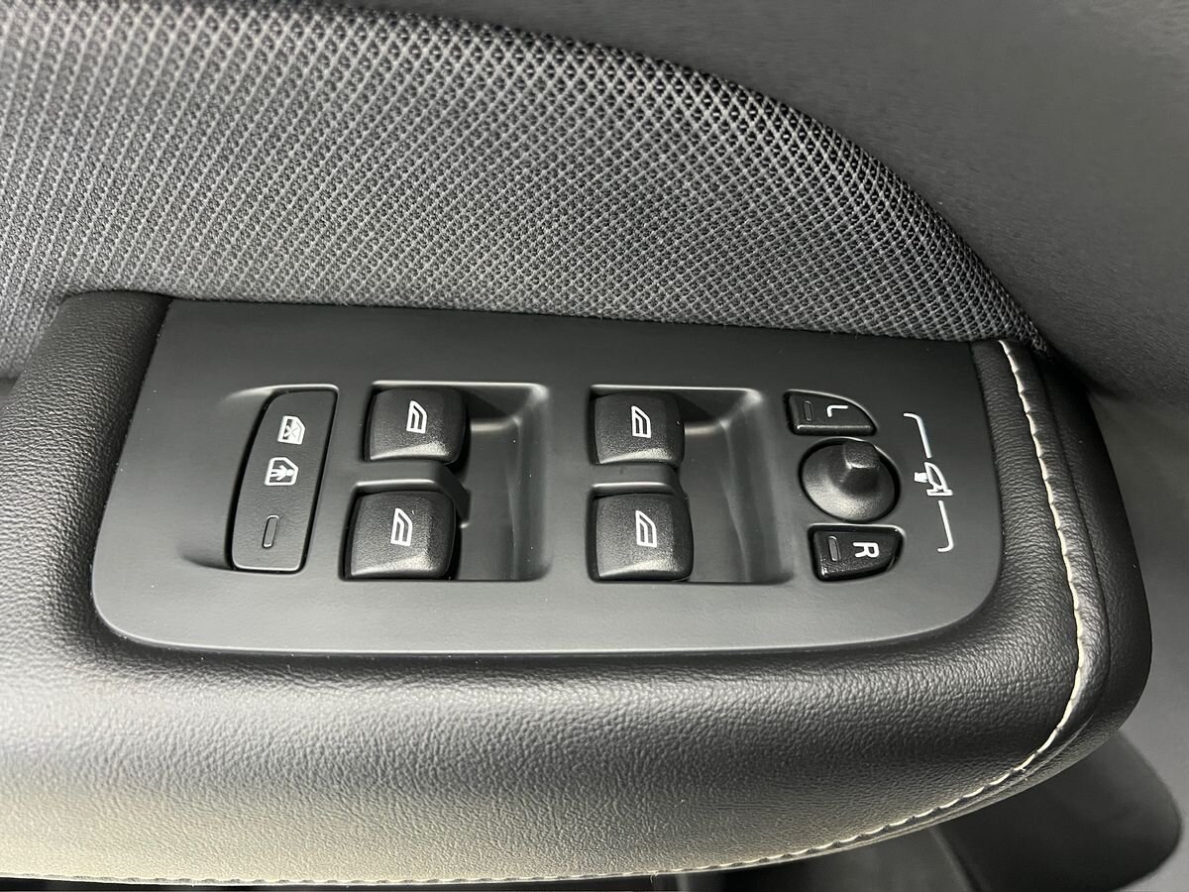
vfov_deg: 53.1
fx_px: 893
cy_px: 446
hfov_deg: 67.3
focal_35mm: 26
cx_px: 594
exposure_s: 1/40
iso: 640
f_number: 1.5
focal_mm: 5.7
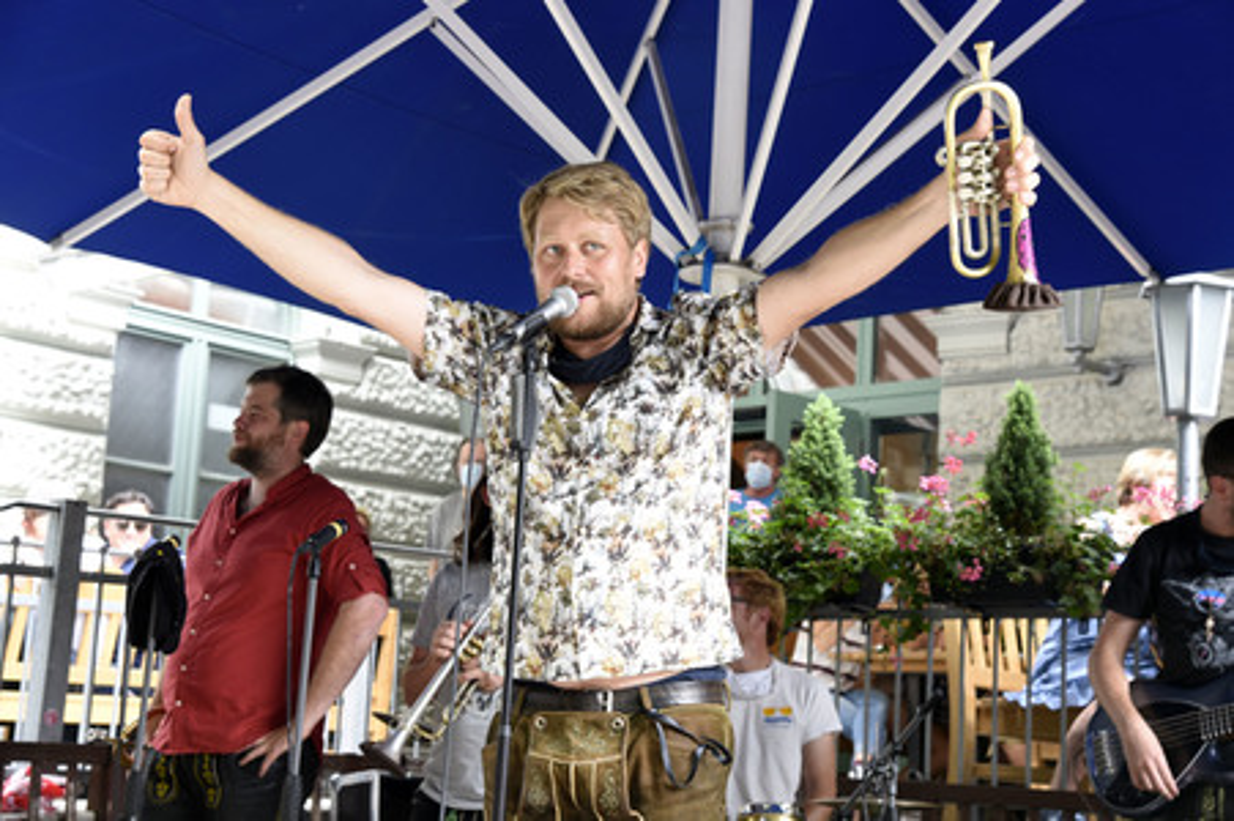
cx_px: 617
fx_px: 2226
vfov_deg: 20.9
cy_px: 410
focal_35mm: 65
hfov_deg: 31.0
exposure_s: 1/60
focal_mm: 65
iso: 1250
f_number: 6.3
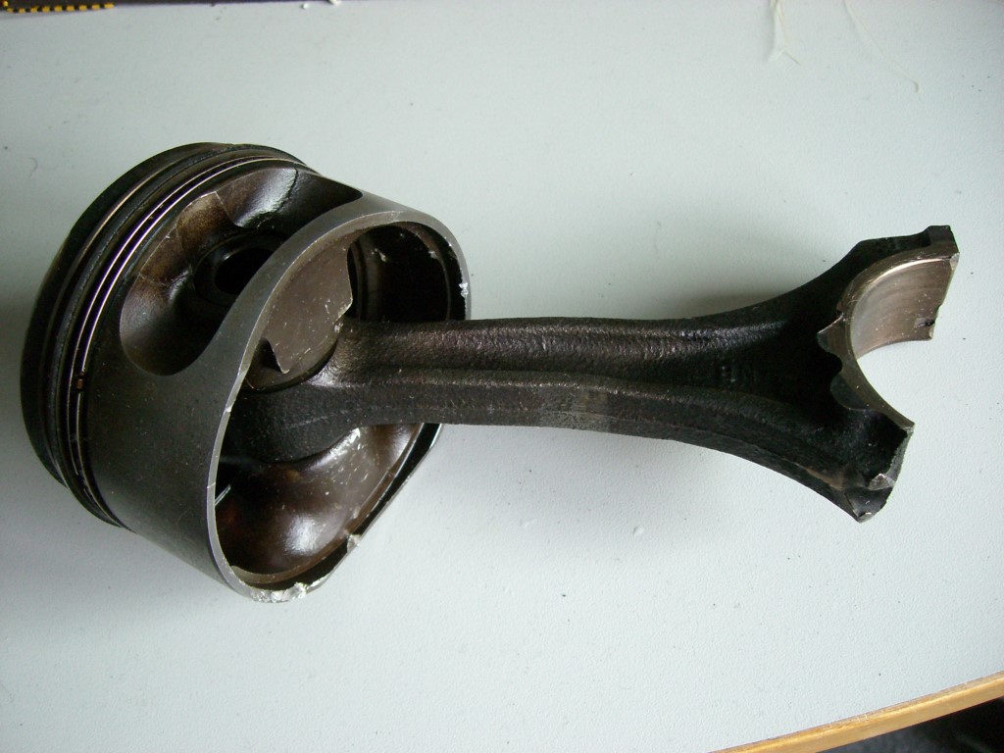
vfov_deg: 37.7
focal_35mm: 38
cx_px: 502
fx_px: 1102
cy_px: 376
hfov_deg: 49.0
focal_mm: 6.2
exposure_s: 1/125
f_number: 2.7
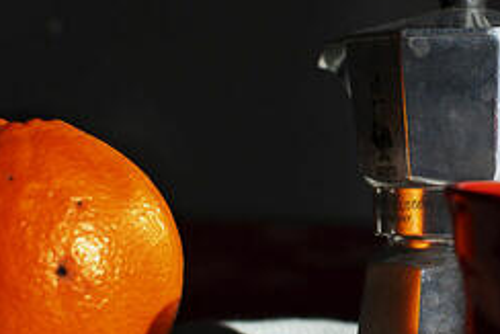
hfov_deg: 15.7
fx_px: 1796
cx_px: 430
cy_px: 166
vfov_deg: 10.6
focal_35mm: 129
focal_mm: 35
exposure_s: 1/800
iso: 100
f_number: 3.5
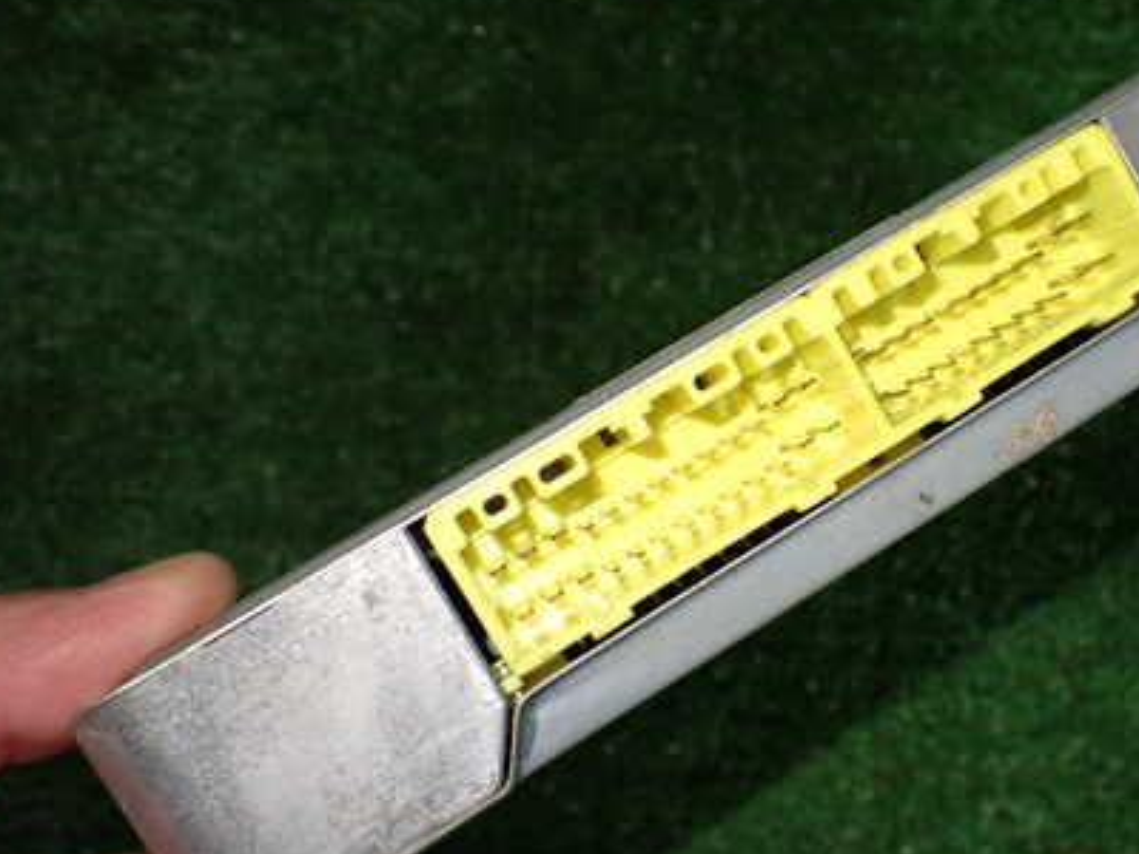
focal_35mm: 45
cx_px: 817
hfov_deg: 41.2
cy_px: 461
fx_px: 1481
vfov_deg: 32.2
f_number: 2.3
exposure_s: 1/125
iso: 640
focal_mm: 5.4
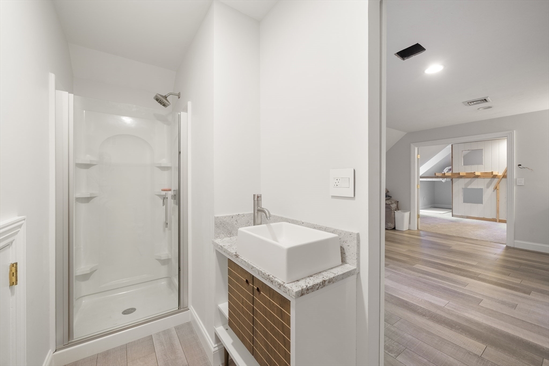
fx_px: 214
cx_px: 274
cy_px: 183
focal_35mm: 14
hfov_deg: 104.2
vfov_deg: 81.2
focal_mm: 14
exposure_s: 1/2.5
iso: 320
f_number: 7.1
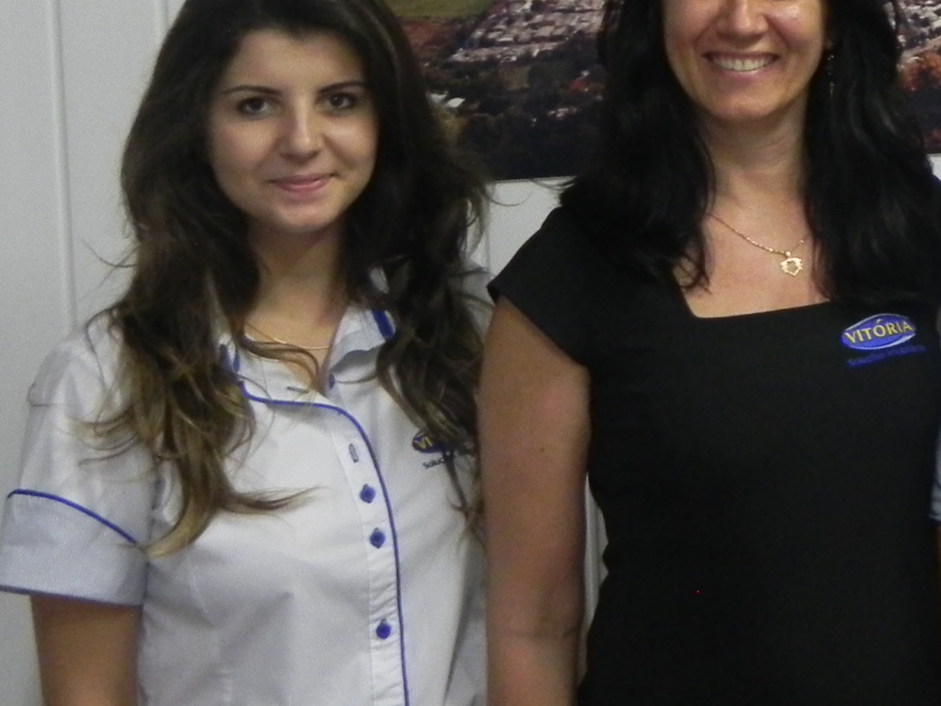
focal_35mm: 78
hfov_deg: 23.3
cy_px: 47
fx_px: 2120
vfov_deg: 18.5
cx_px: 1060
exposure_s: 1/25.1
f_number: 2.8
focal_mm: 5.2
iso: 400
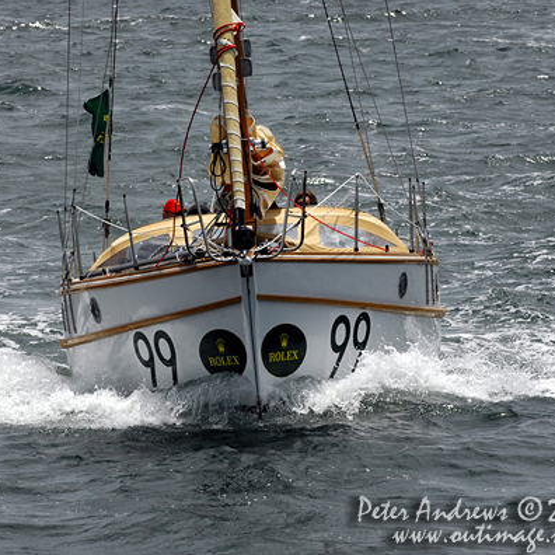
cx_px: 212
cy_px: 277
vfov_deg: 4.5
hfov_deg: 4.5
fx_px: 7002
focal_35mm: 386
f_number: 9
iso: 400
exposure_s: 1/1000
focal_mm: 200
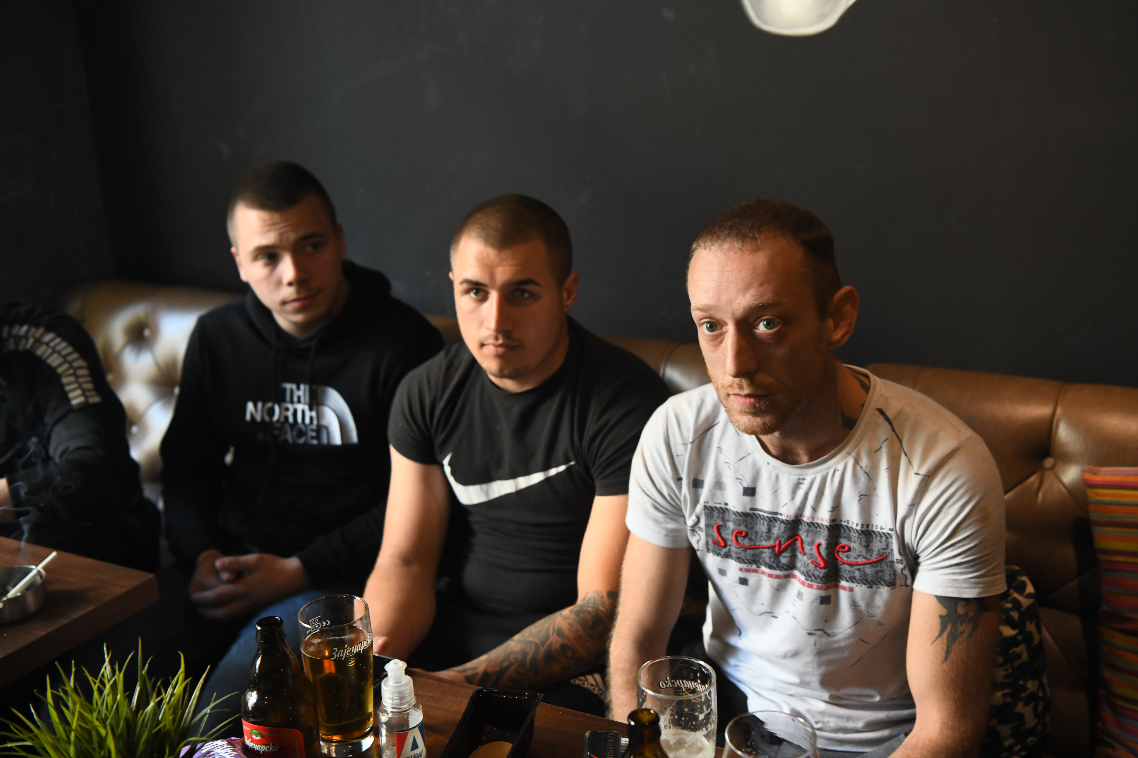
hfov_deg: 48.5
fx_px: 1264
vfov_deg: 33.4
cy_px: 379
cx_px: 569
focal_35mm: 40
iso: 2500
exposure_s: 1/60
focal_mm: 40
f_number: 4
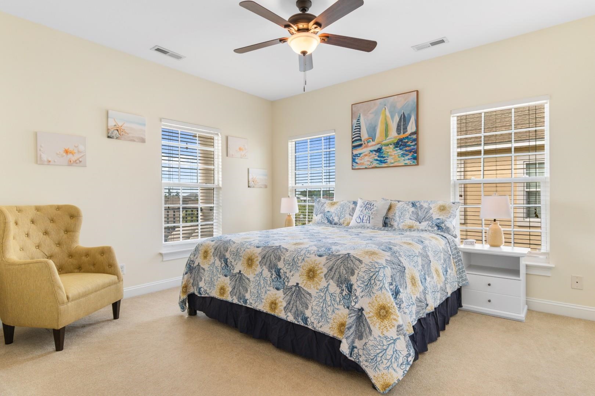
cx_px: 298
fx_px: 314
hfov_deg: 86.9
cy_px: 198
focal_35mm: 19
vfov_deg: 64.6
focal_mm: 13
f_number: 4.8
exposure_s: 1/20
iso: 100
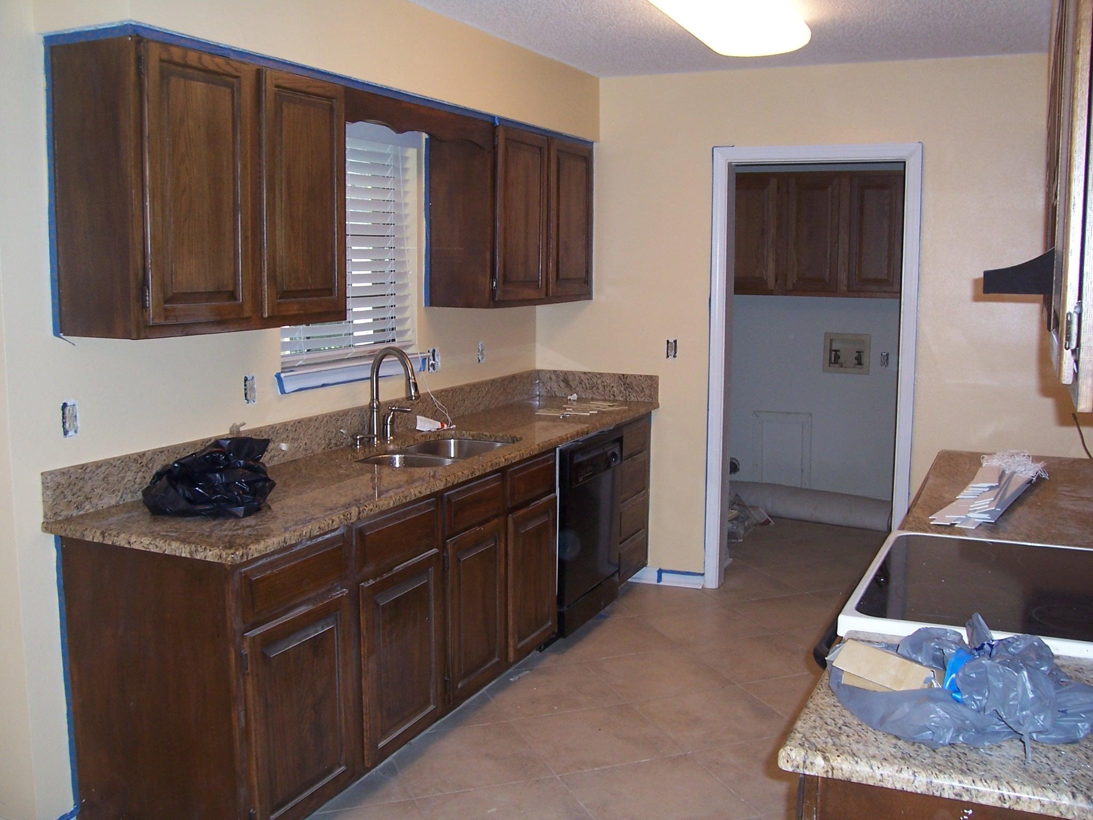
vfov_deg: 41.8
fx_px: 1074
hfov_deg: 54.0
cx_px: 546
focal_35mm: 34
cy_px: 410
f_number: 2.7
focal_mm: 5.6
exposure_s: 1/60
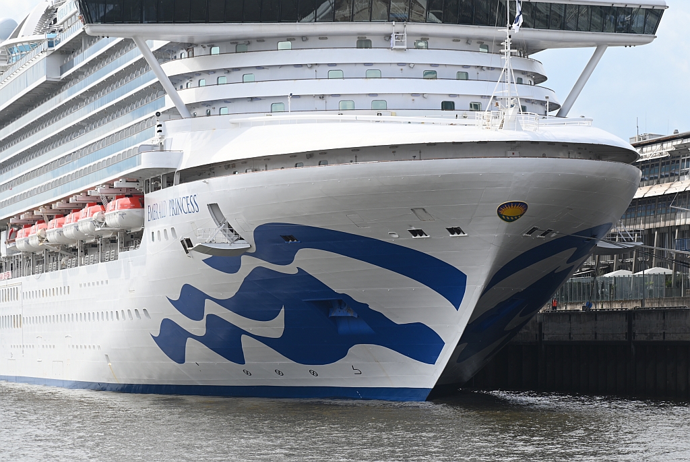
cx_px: 345
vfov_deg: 11.4
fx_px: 2302
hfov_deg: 17.0
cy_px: 231
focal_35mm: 120
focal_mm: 120
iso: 100
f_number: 5
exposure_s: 1/400
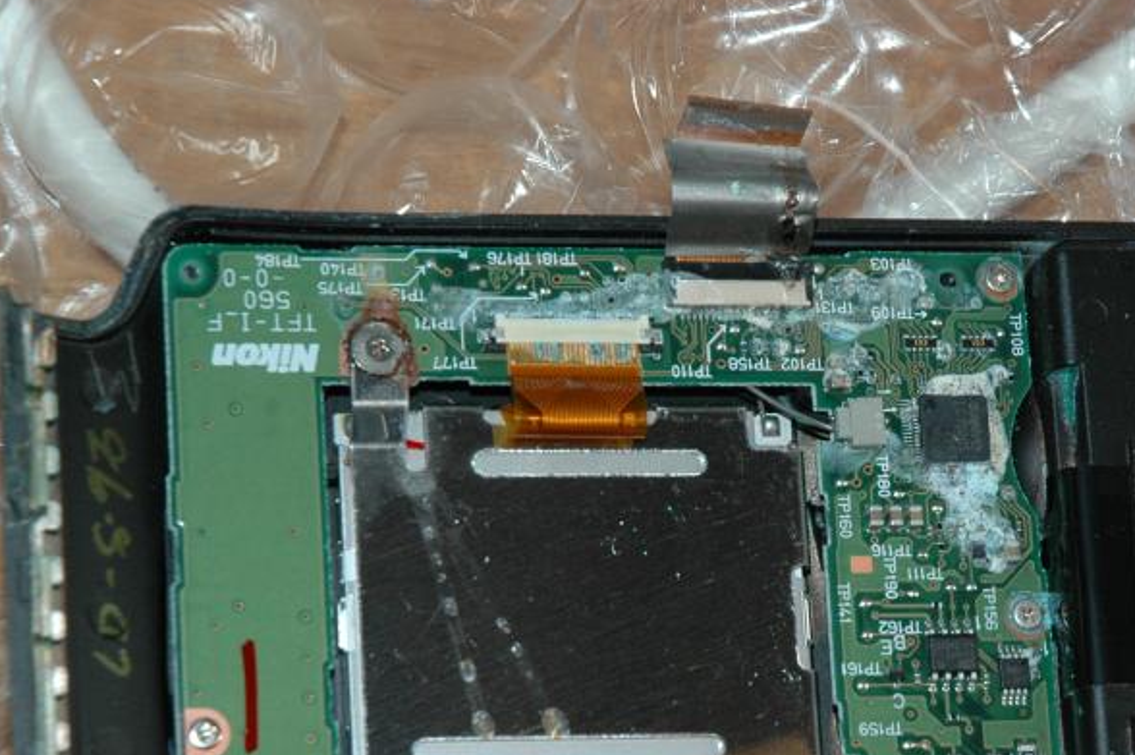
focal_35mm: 194
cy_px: 513
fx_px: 6111
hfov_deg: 10.6
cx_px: 831
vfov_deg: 7.1
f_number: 10
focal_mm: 70
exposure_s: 1/60
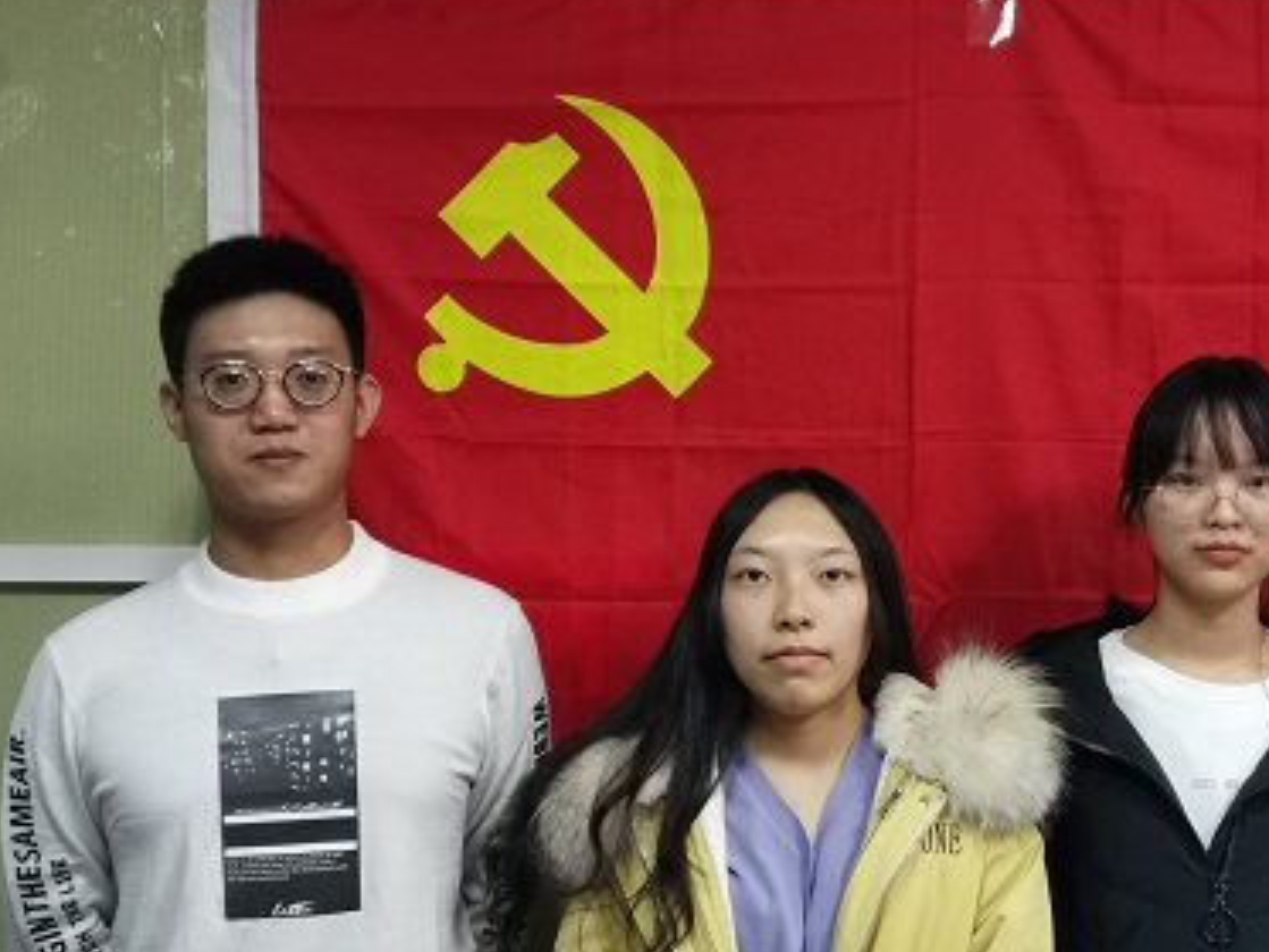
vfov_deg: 24.4
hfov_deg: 31.8
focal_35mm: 60
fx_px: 2200
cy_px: 600
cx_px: 874
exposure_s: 1/60
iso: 320
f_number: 1.4
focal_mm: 4.66
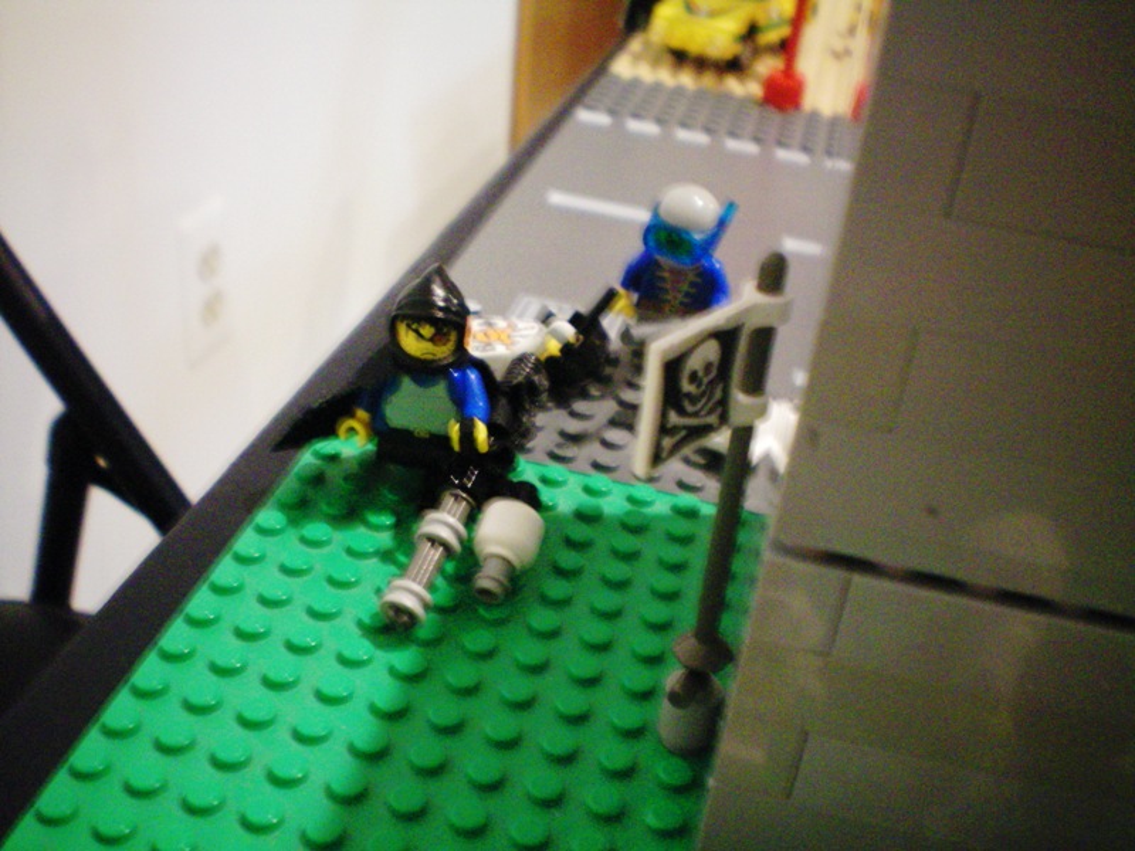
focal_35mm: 38
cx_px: 568
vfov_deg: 37.7
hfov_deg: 49.0
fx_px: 1246
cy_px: 426
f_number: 3.1
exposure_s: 1/8
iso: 400
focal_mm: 6.3
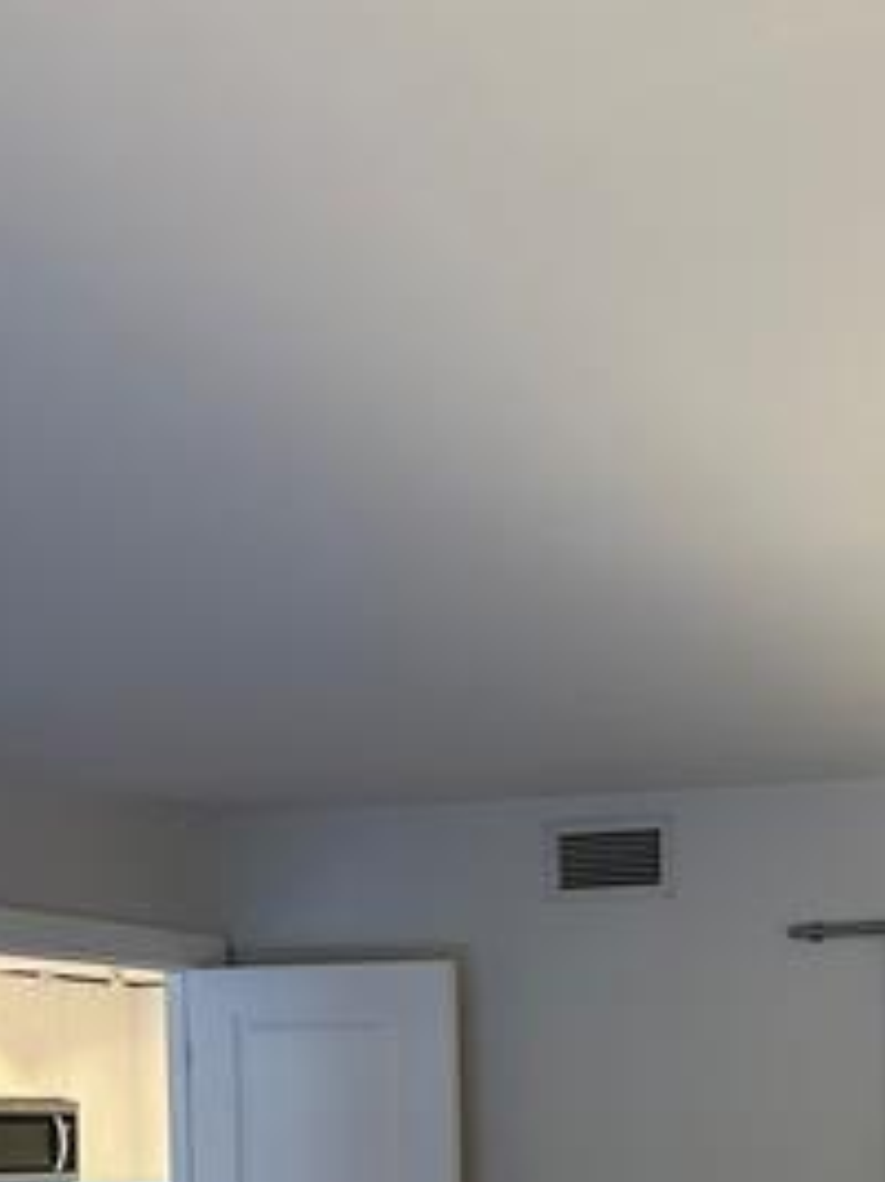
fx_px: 1842
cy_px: 1235
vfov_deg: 32.2
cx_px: 898
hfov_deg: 25.6
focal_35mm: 54
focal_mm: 6.86
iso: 160
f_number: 1.78
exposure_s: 1/60
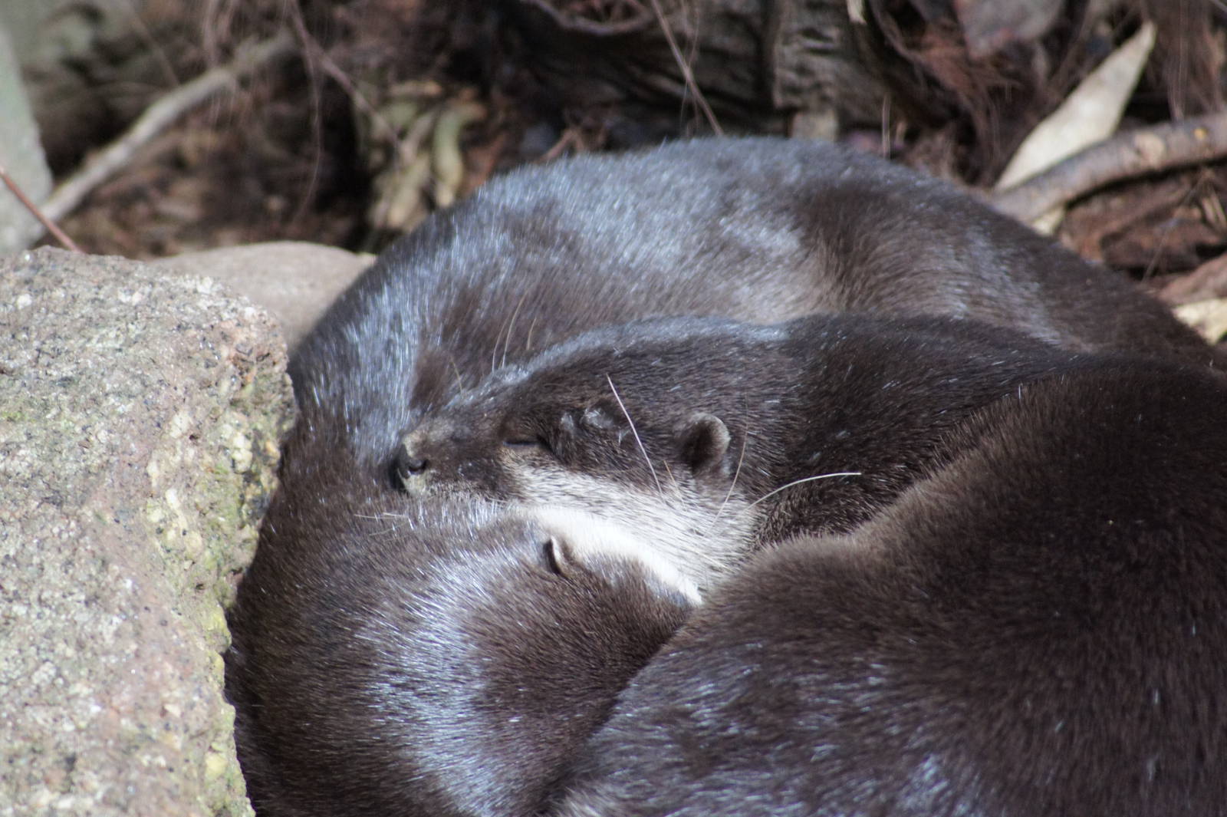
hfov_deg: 6.0
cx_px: 614
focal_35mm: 345
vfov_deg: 4.0
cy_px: 408
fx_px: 11752
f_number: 5.6
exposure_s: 1/60
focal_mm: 230
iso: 1600
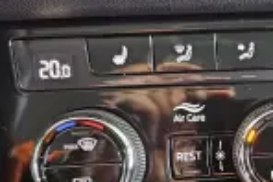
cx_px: 258
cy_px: 149
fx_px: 440
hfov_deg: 32.3
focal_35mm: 58
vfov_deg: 23.1
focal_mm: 6.3
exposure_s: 1/25
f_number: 1.7
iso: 500
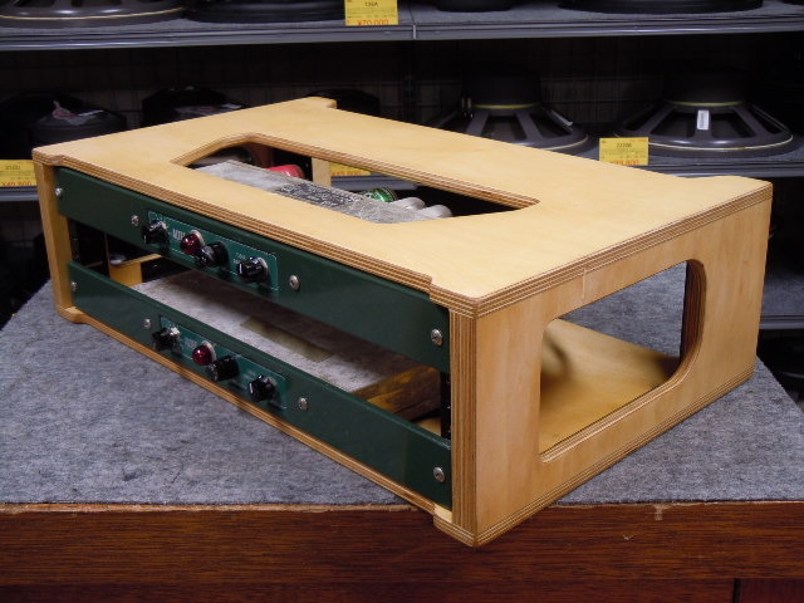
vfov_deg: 32.2
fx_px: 1045
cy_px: 302
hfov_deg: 42.1
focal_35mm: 45
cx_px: 402
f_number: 3.8
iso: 200
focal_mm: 8.1
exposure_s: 1/10
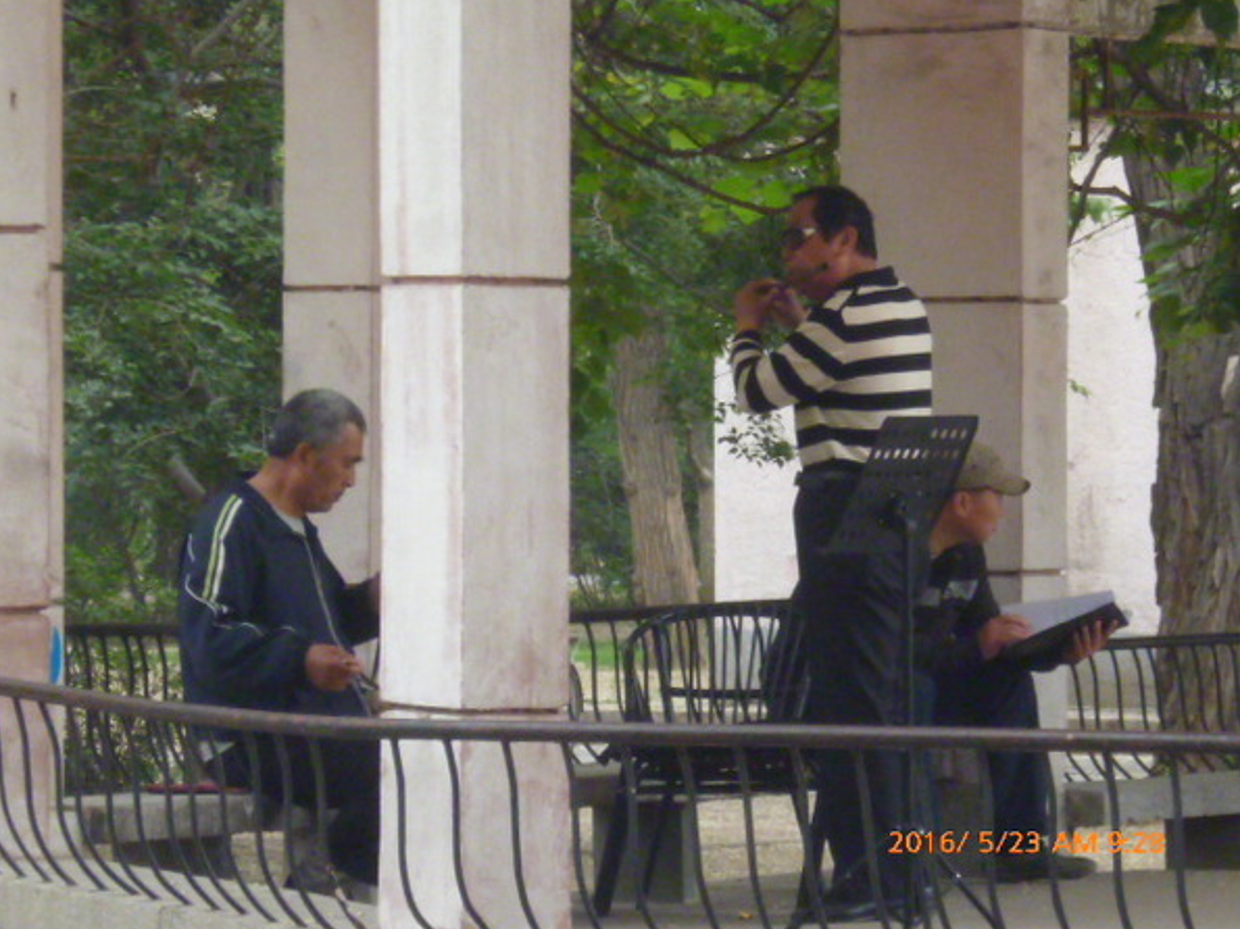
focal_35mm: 248
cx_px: 617
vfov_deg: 6.0
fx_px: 8882
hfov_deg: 8.0
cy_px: 467
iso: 400
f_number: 6.4
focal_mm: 21.5
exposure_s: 1/100
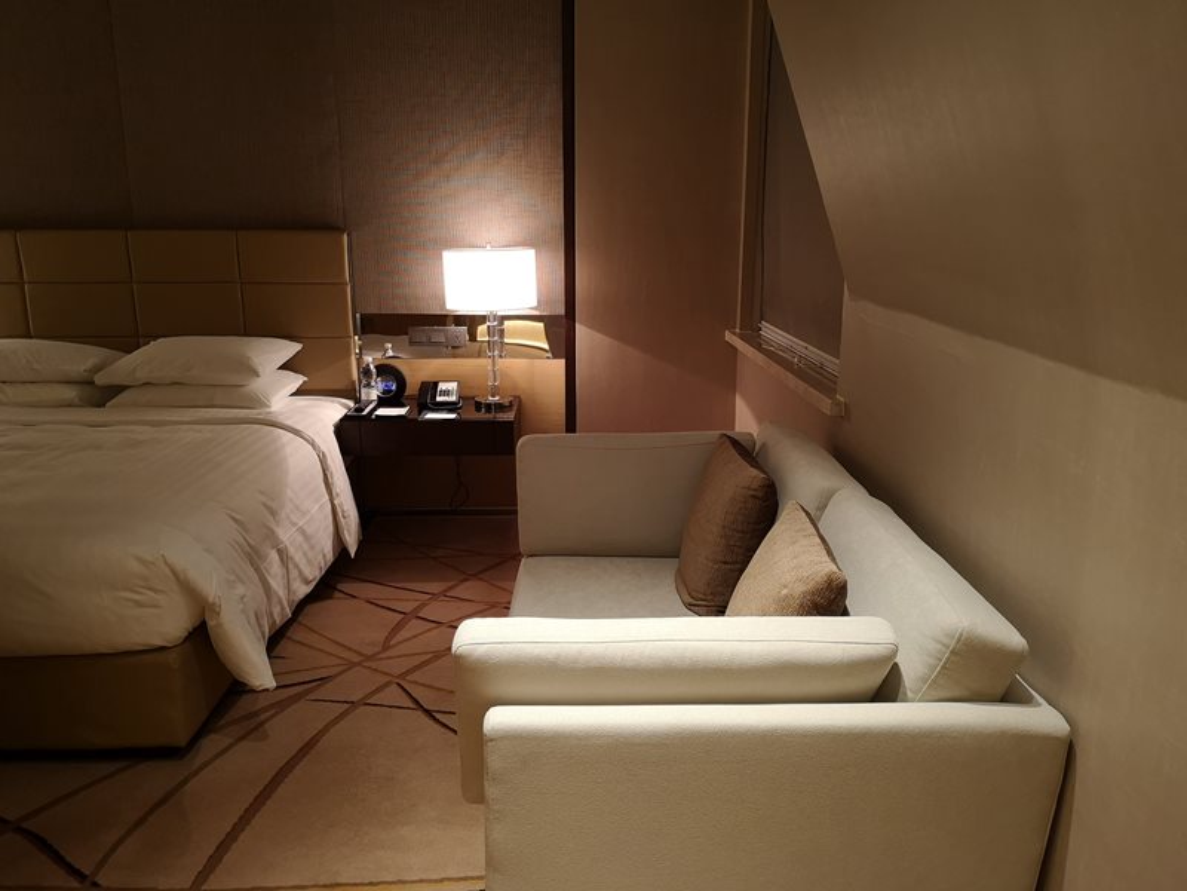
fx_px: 926
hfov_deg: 65.3
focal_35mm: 27
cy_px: 446
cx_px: 594
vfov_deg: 51.4
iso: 320
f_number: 1.8
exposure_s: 1/33.3
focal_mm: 3.95
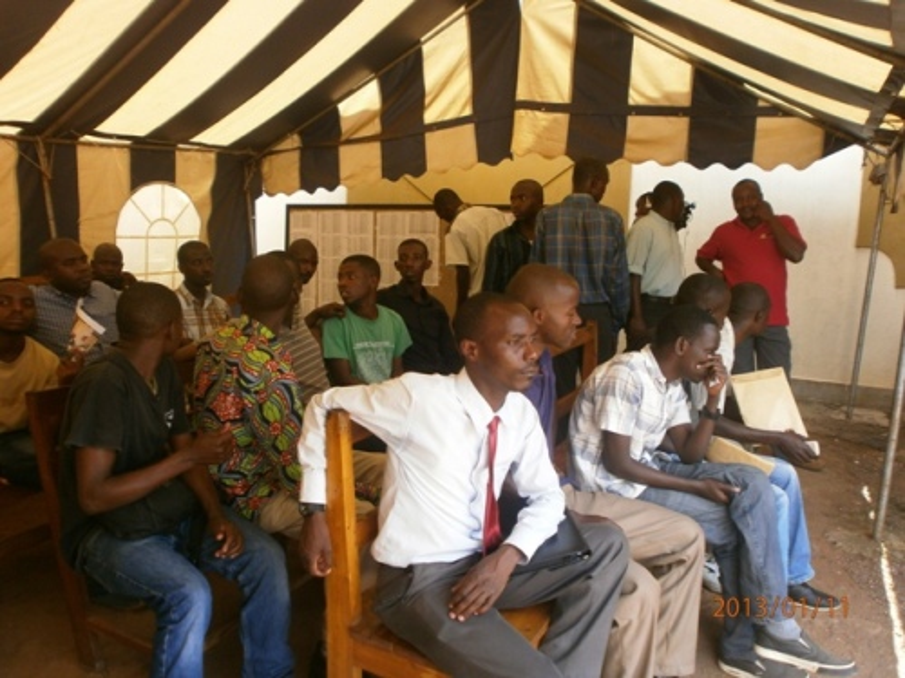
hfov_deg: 65.3
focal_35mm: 27
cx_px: 452
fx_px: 706
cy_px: 339
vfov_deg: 51.4
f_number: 2.9
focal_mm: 4.8
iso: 100
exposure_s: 1/125
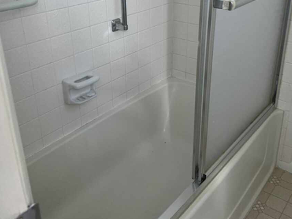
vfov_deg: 36.3
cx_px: 163
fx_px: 329
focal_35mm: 39
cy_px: 68
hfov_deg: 47.8
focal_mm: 5.7
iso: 80
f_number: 1.5
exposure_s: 1/60
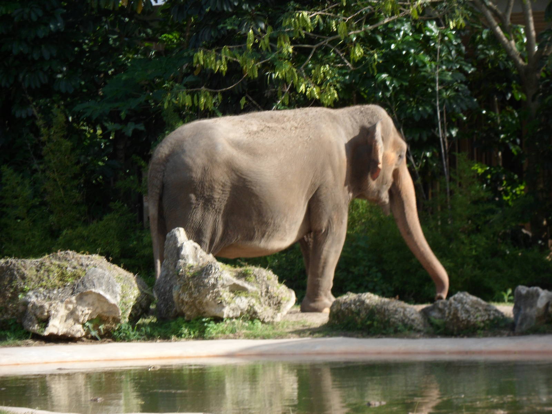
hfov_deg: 9.8
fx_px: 3205
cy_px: 207
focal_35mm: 201
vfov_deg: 7.4
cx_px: 276
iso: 80
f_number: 5.6
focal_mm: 36.2
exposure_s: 1/180
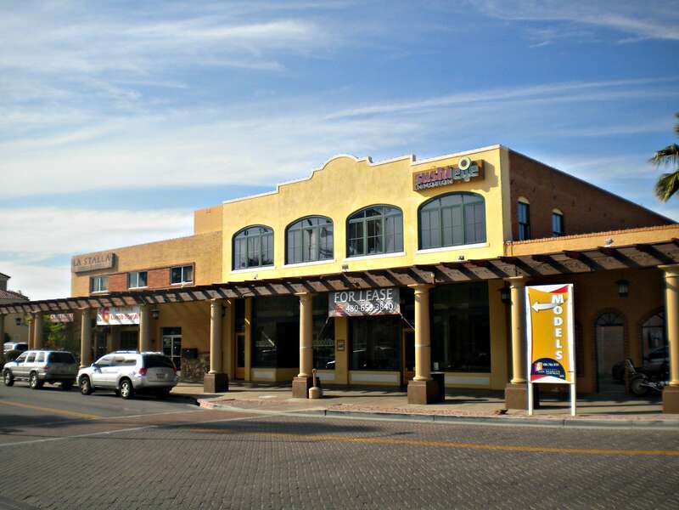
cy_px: 255
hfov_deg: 52.6
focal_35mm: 35
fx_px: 687
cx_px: 340
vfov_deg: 40.7
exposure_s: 1/813
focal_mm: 6.3
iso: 80
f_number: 4.6
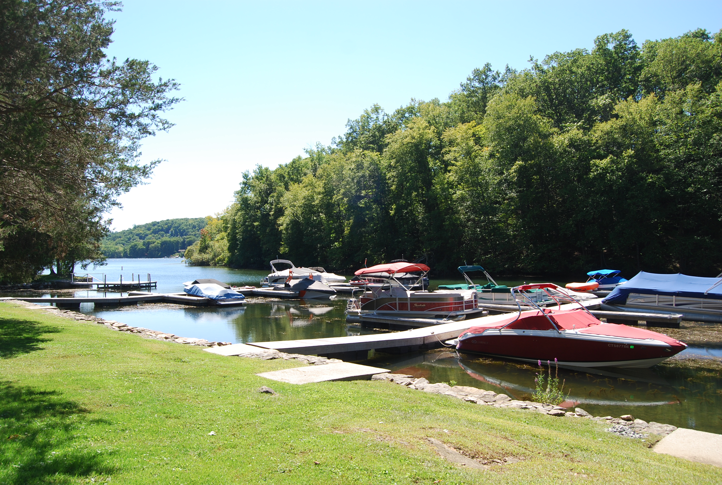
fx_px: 543
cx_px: 361
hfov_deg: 67.3
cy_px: 242
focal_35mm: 27
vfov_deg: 48.1
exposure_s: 1/200
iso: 100
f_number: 6.3
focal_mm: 18
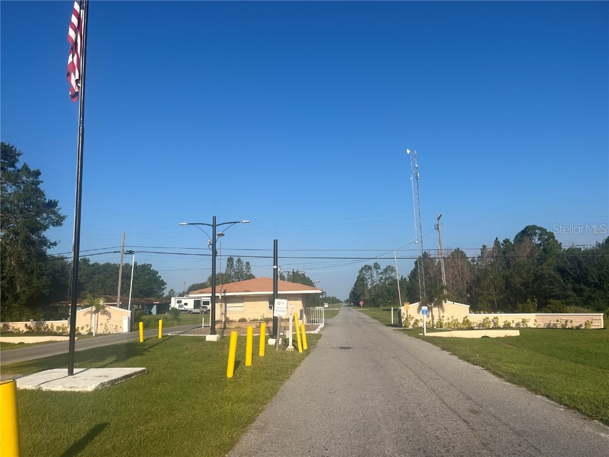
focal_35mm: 26
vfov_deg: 53.1
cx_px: 304
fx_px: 457
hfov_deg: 67.3
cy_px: 228
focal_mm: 5.1
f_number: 1.6
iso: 50
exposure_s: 1/4310
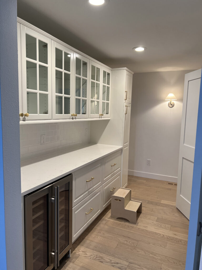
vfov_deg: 67.3
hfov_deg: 53.1
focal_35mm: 26
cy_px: 135
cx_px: 101
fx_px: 202
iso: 125
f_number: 1.5
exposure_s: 1/120
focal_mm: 5.7
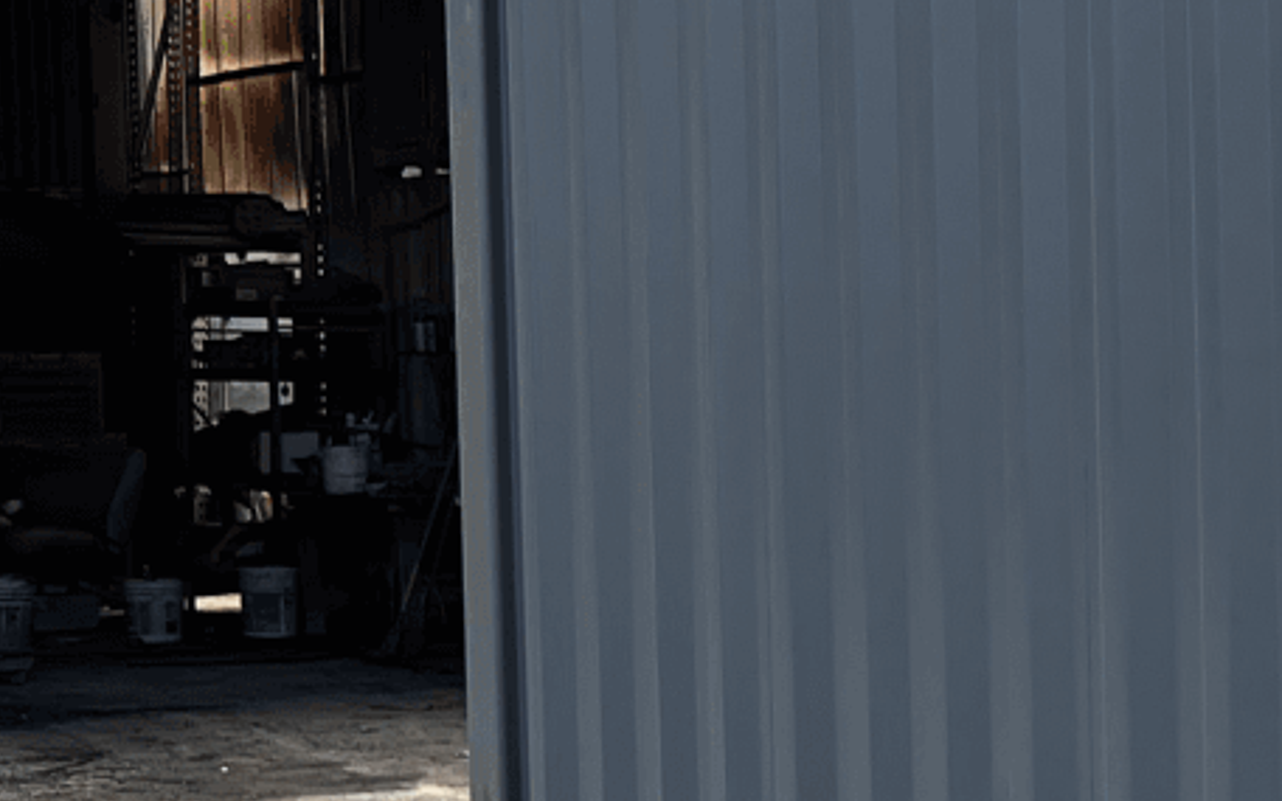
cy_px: 593
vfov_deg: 11.3
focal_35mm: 116
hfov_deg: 14.6
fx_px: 4053
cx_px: 2617
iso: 50
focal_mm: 5.7
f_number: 1.5
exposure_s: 1/1597
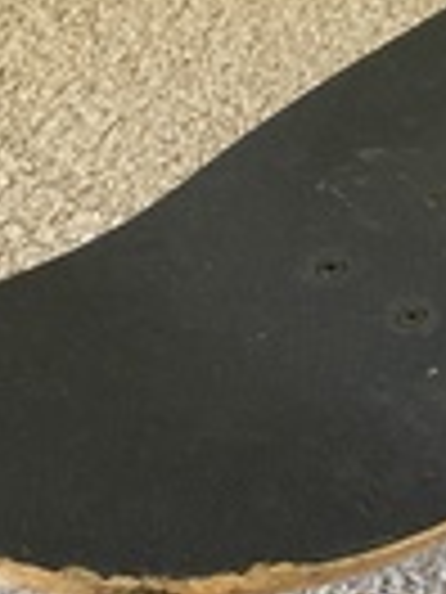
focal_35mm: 89
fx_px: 1529
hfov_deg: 15.6
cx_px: 617
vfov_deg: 22.0
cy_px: 340
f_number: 1.8
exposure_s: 1/40
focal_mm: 4.25
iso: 500
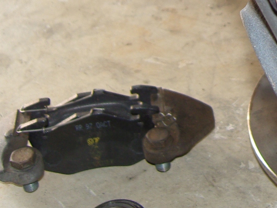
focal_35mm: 97
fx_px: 776
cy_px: -70
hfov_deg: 19.0
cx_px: 341
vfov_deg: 14.5
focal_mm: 7.3
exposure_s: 1/40
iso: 100
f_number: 2.8
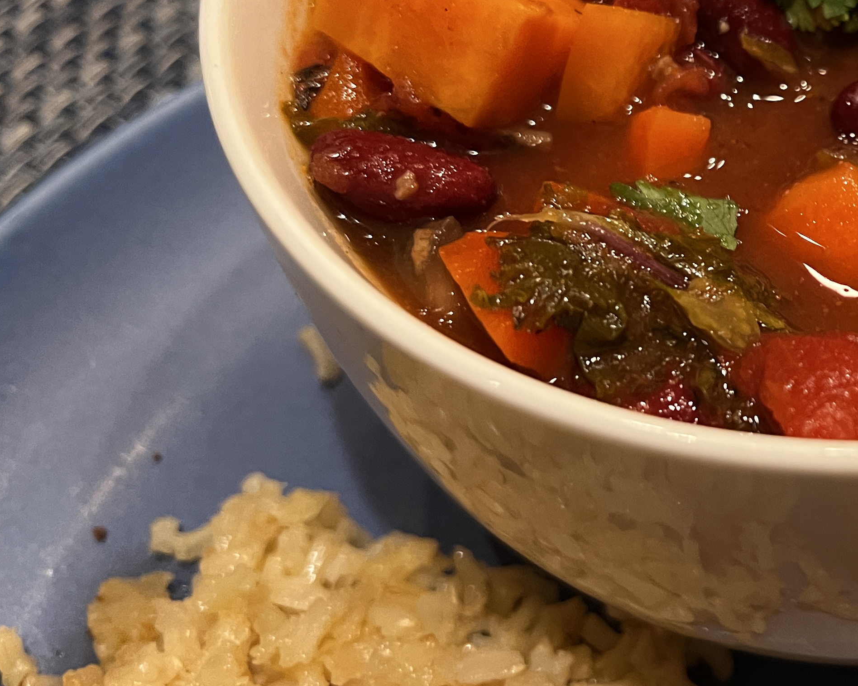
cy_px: 241
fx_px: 1371
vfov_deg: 28.0
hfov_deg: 31.5
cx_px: 901
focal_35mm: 54
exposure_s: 1/60
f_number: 1.5
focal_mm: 5.7
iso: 250
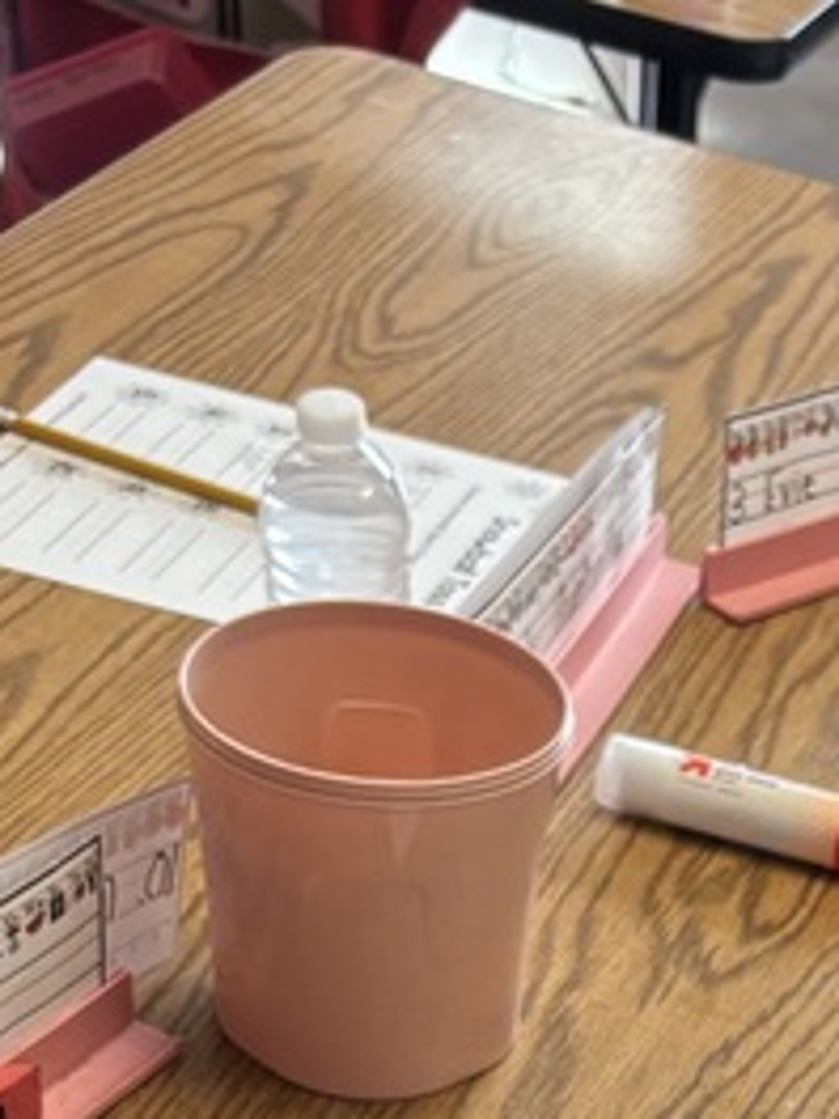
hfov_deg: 14.0
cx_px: 1144
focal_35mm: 101
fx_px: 3264
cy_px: 1488
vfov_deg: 18.1
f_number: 1.6
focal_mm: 5.96
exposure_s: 1/120
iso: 100
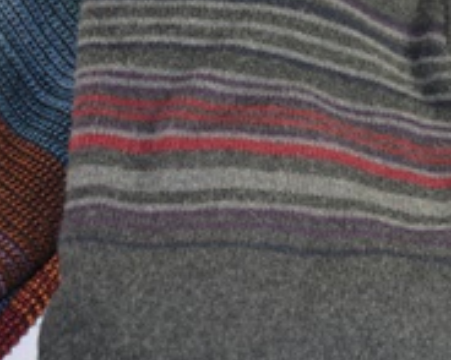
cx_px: 422
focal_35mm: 101
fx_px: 1347
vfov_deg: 15.2
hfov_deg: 18.6
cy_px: 81
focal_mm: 22
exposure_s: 1/80
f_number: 4
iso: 400
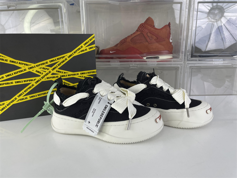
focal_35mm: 26
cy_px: 89
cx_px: 118
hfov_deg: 67.3
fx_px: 178
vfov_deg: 53.1
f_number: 1.6
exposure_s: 1/152
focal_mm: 4.2
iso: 32
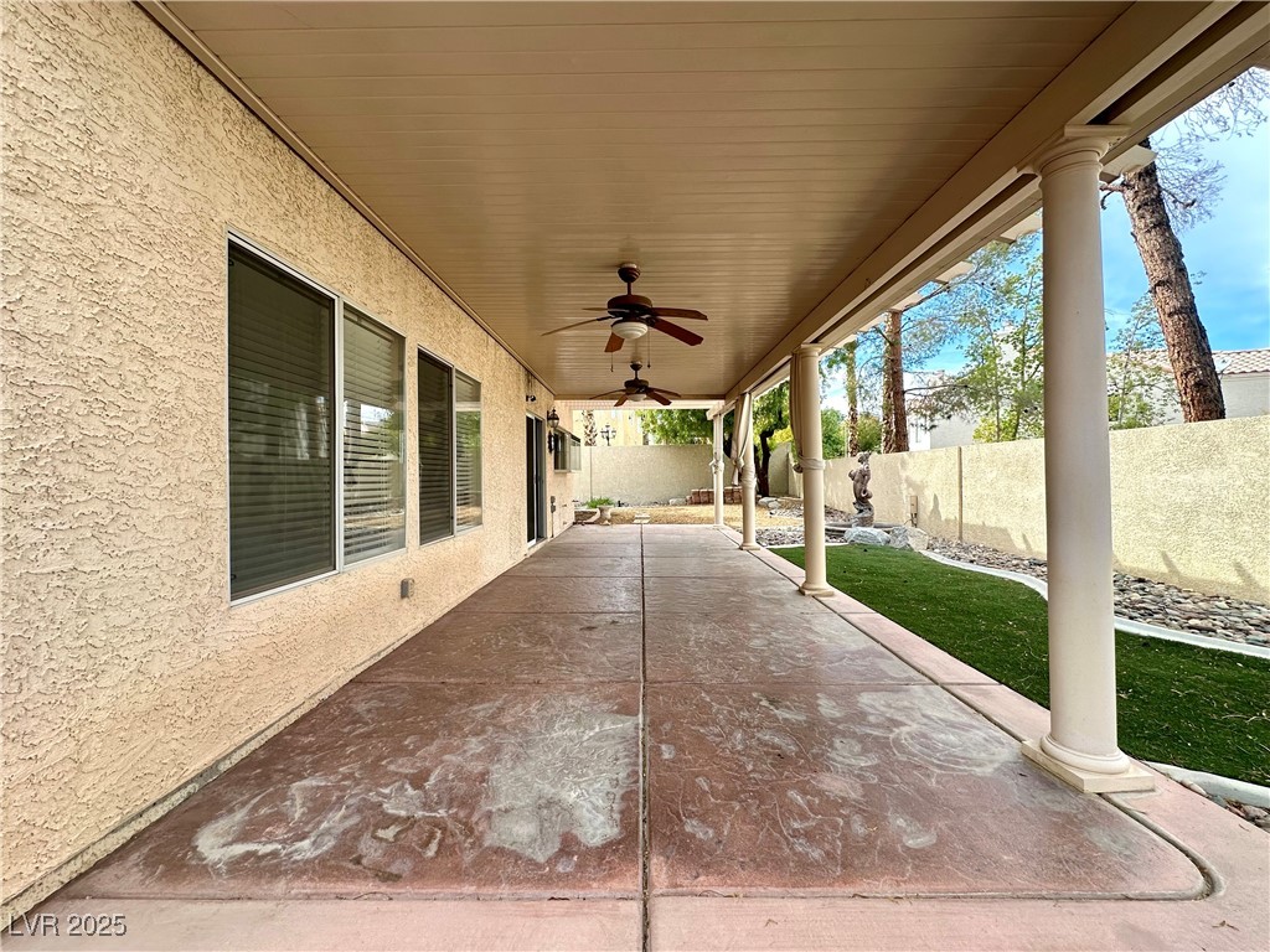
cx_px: 635
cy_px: 476
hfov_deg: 102.1
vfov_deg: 85.7
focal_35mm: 14
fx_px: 514
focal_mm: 2.22
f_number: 2.2
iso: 40
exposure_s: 1/352
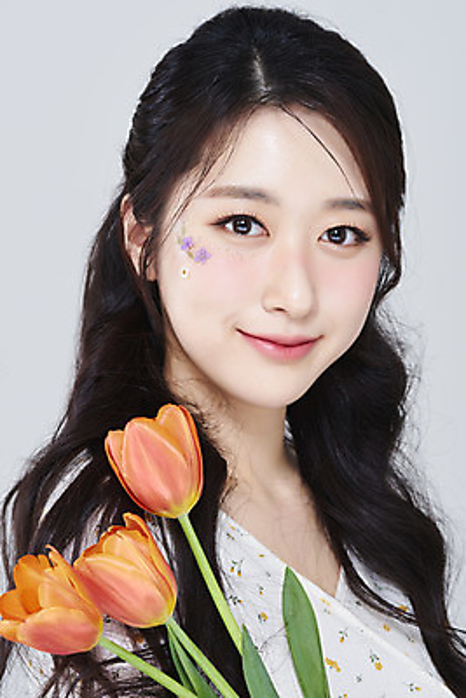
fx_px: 2037
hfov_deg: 13.1
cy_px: 349
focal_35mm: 105
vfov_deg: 19.4
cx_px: 233
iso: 64
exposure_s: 1/125
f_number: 11
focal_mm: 105
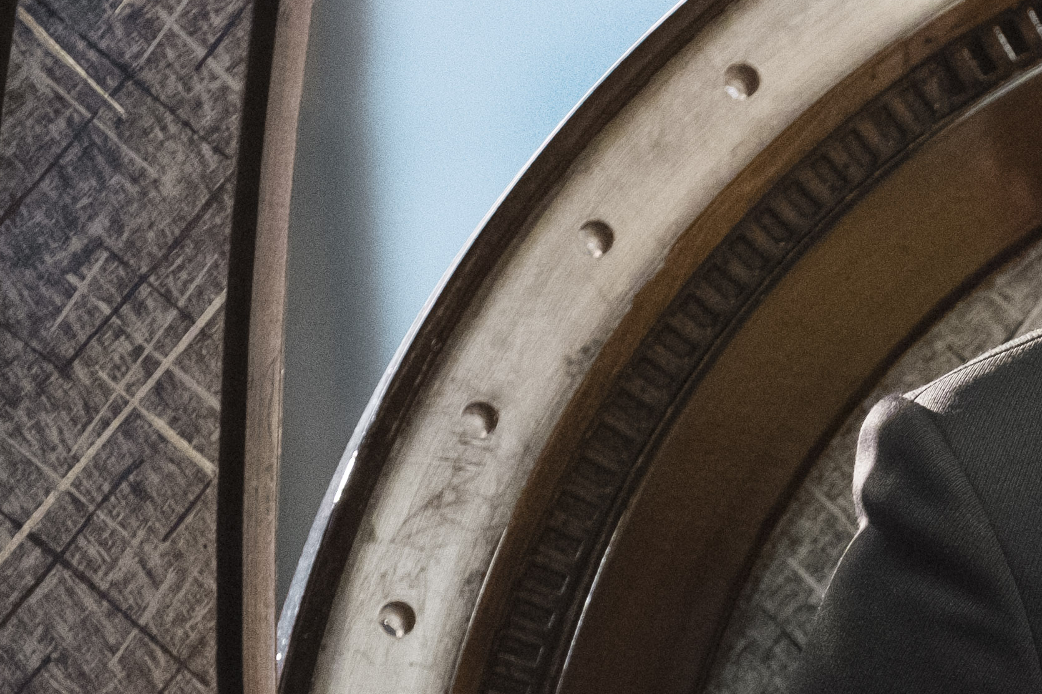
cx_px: 1733
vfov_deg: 2.0
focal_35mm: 697
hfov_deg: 2.9
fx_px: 20171
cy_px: 590
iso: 3200
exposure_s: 1/125
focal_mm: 129.2
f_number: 3.6
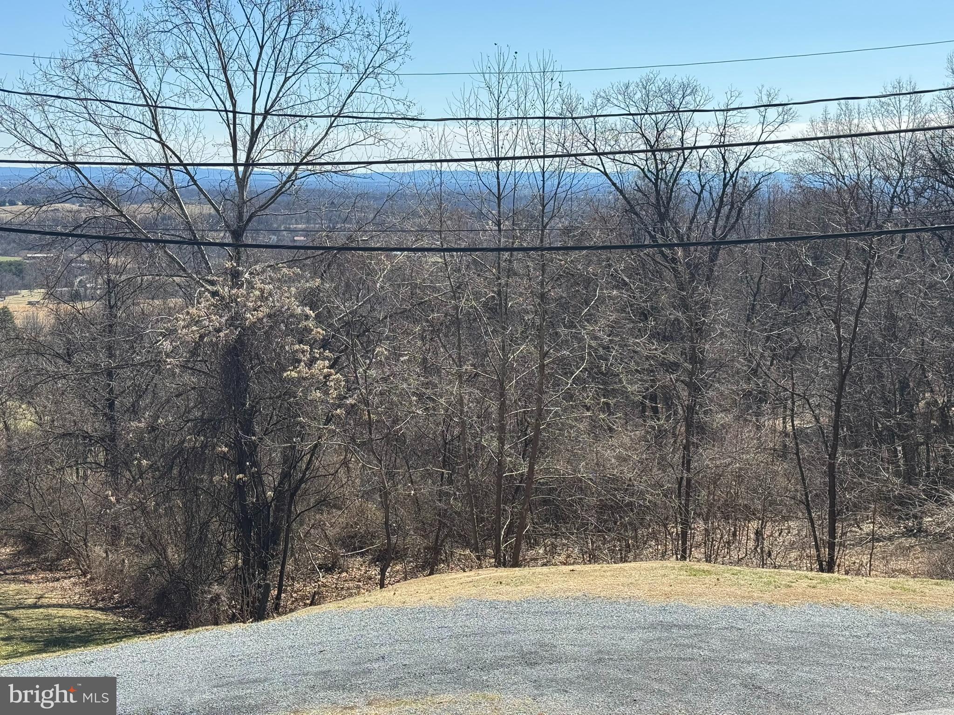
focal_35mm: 48
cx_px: 477
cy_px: 358
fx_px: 1323
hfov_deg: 39.7
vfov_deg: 30.3
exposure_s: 1/2833
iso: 64
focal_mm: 6.76
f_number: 1.78
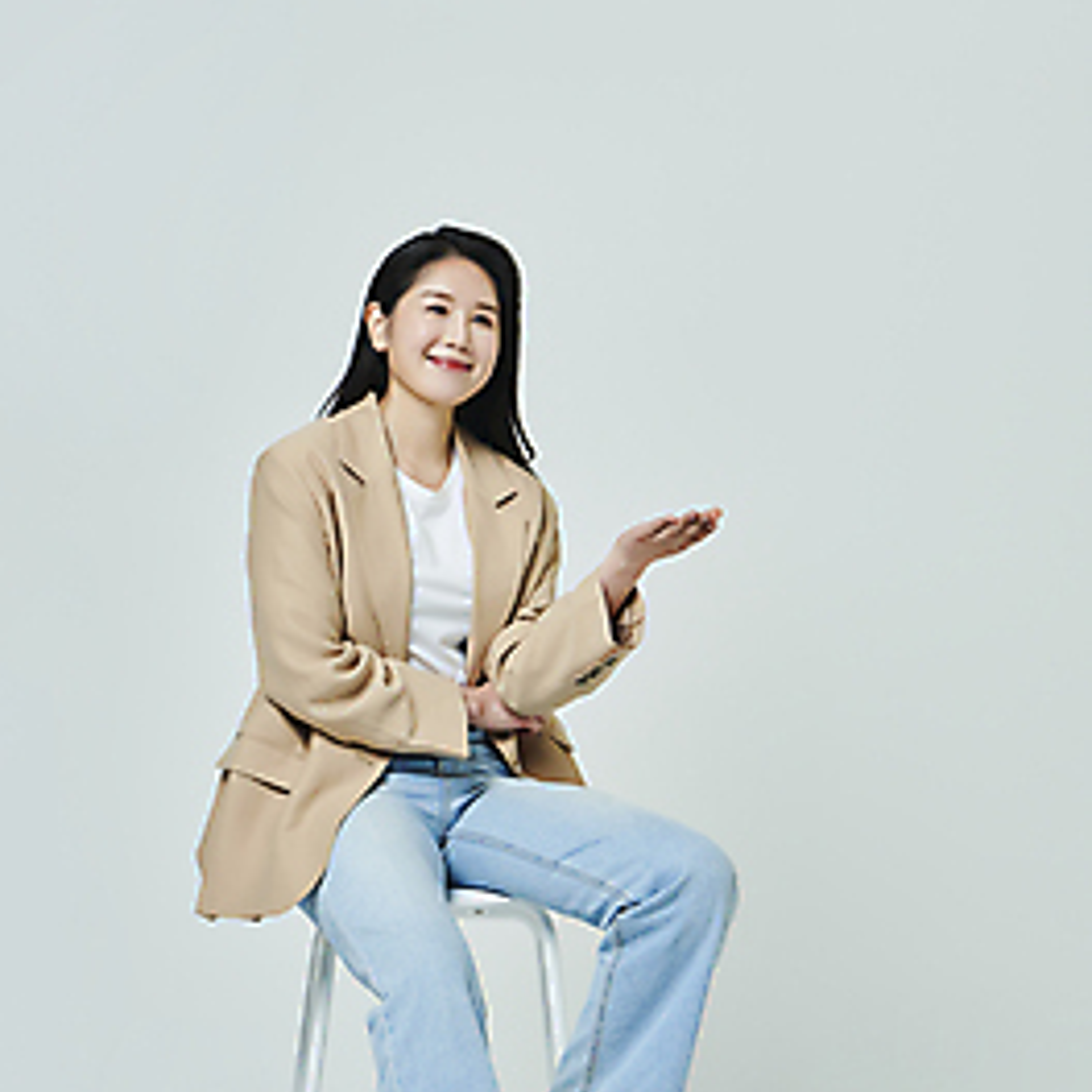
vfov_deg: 19.3
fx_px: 3212
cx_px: 544
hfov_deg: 19.3
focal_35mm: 90
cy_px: 695
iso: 100
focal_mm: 70
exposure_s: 1/125
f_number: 11
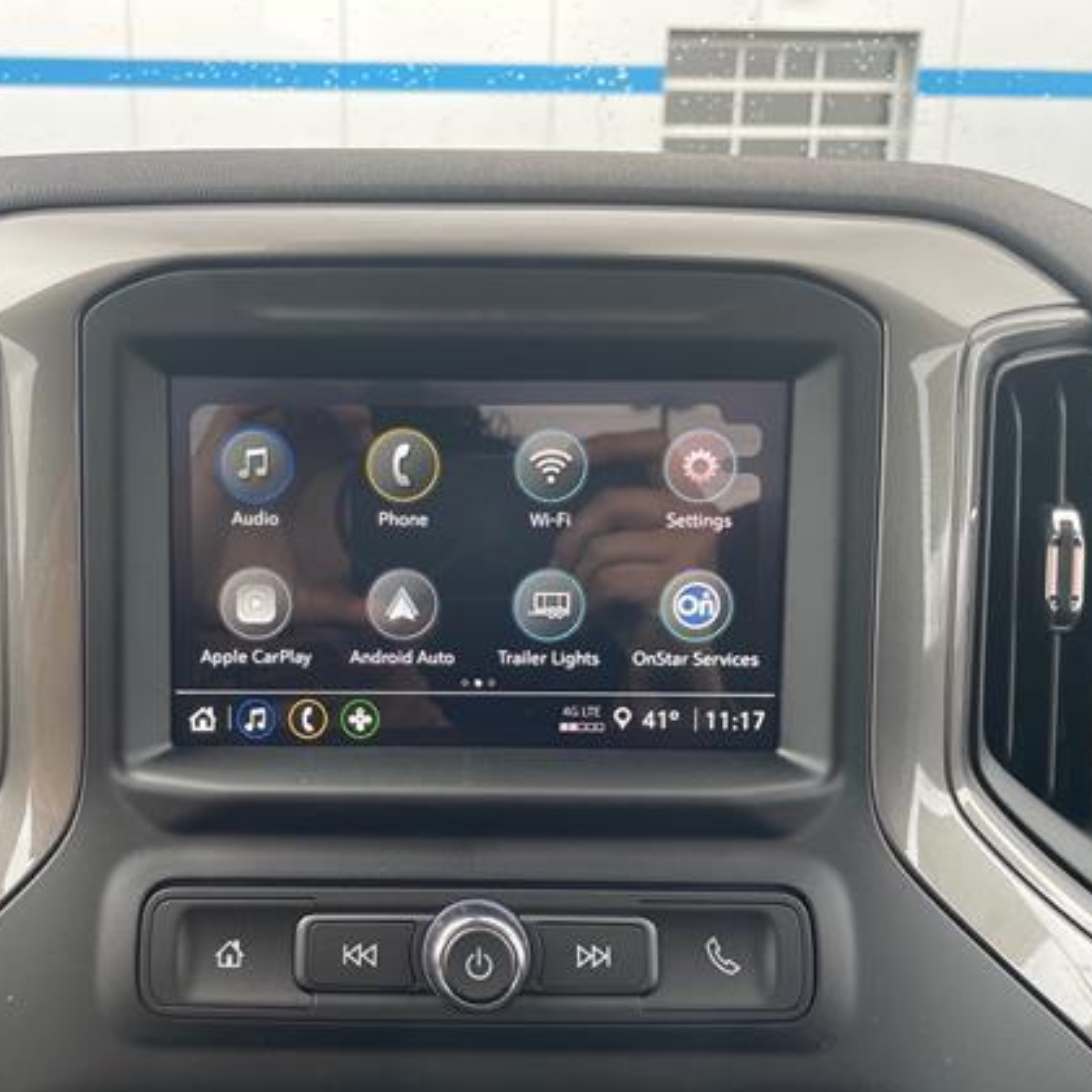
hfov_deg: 46.9
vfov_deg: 47.2
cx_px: 421
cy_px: 601
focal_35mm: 35
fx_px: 1249
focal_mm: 4.2
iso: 100
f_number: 1.6
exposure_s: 1/121
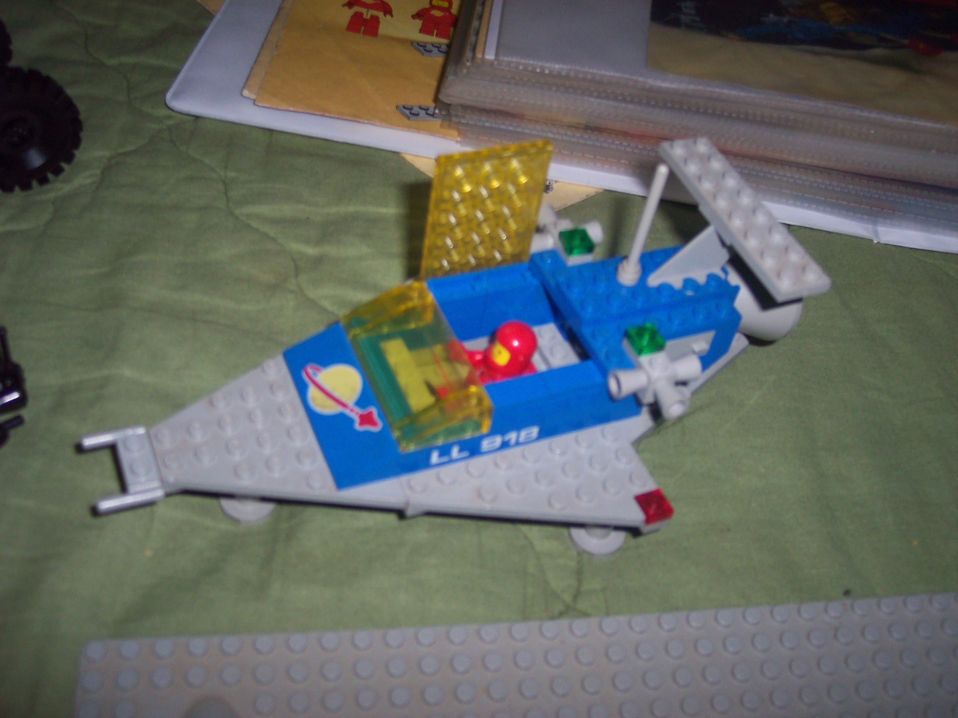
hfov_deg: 49.0
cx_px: 479
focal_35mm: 38
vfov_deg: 37.7
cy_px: 359
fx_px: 1051
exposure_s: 1/30
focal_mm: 8
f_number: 2.8
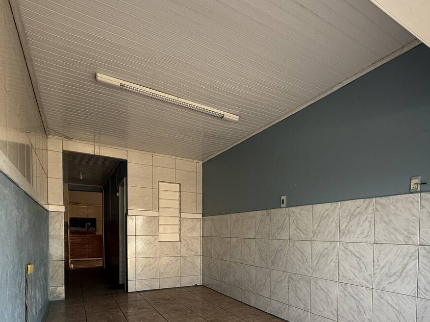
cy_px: 245
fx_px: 286
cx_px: 284
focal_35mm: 23
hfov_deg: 71.9
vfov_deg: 55.7
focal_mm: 2.22
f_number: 2.2
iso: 200
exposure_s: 1/99
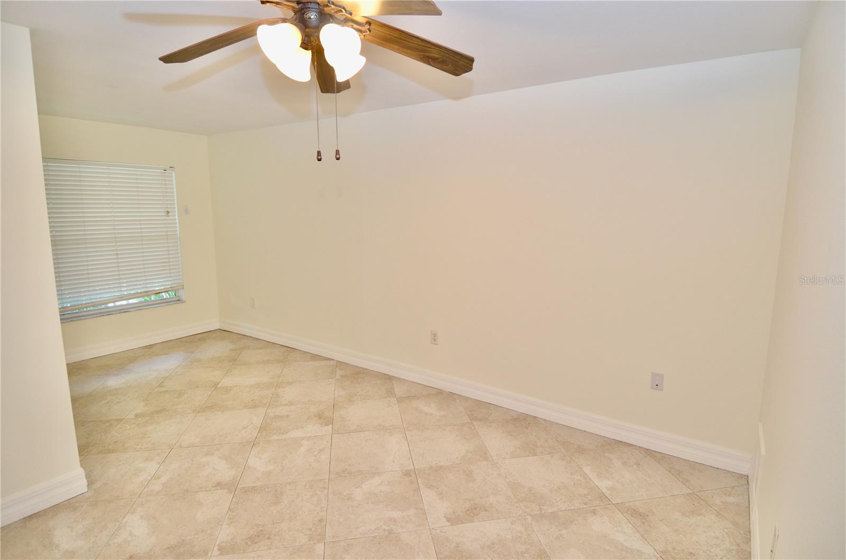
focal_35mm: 18
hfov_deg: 90.1
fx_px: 422
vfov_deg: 67.1
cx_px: 423
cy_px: 280
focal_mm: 12
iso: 400
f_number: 5
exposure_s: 1/100
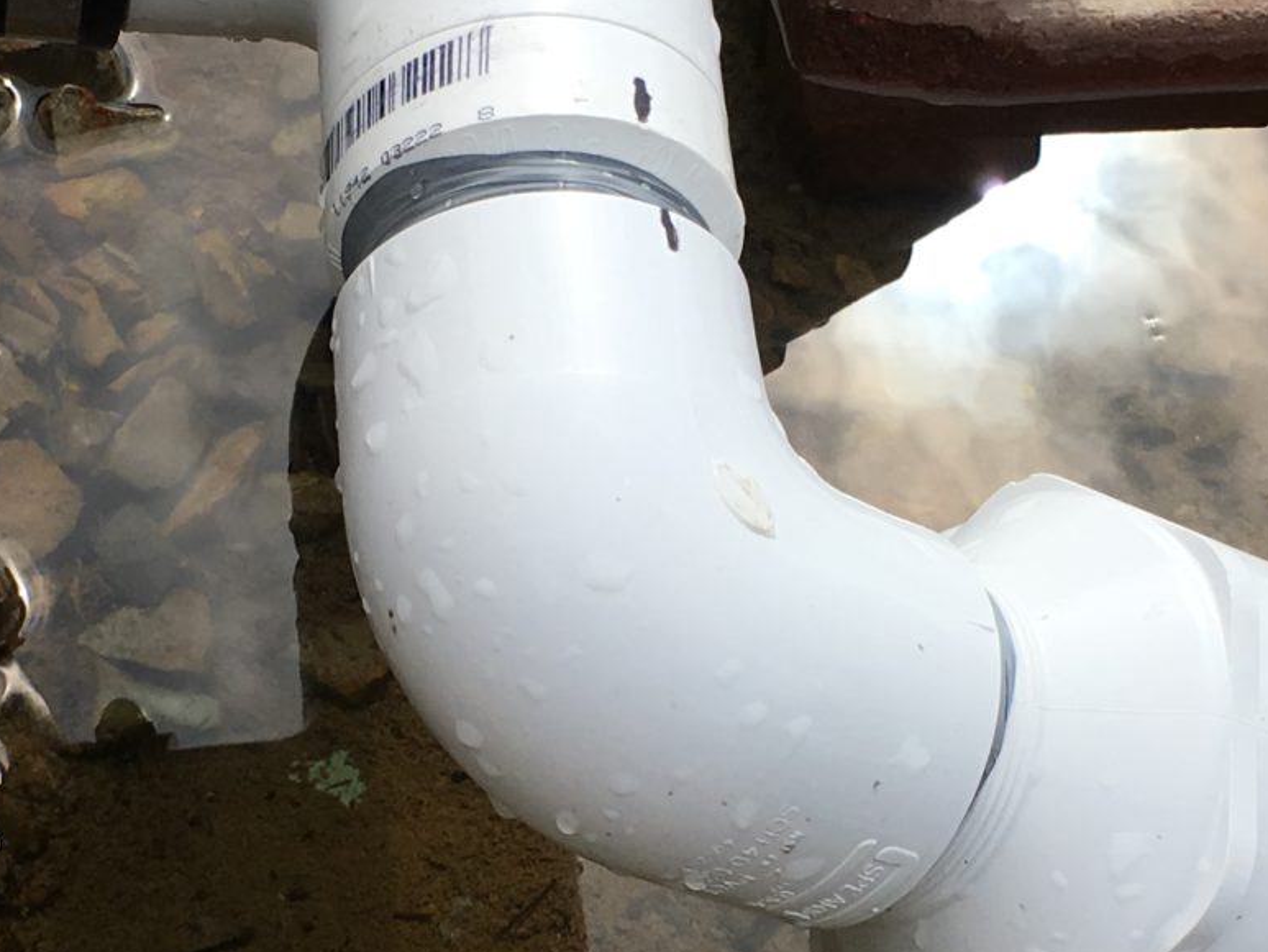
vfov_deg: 15.4
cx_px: 595
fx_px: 3517
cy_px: 515
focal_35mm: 96
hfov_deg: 20.4
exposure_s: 1/1672
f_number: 2.2
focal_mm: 4.15
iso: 25
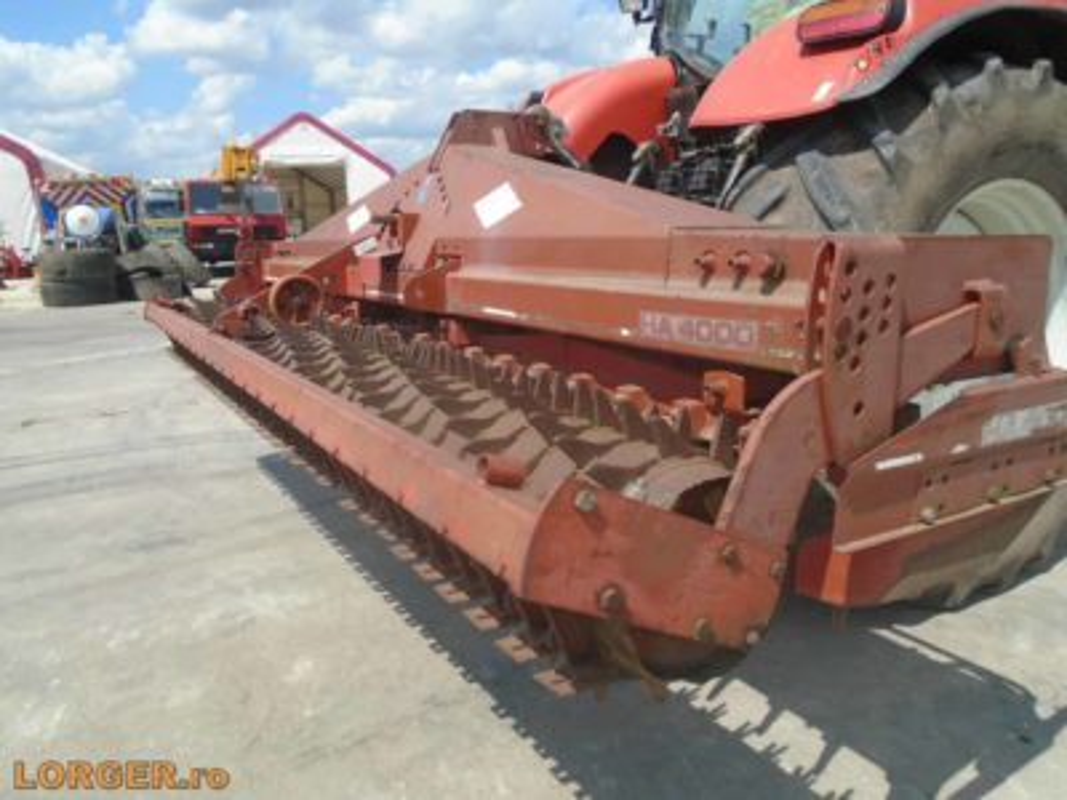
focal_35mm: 26
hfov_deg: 67.3
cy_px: 400
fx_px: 801
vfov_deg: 53.1
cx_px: 534
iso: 100
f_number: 8
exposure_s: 1/160
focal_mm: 4.6
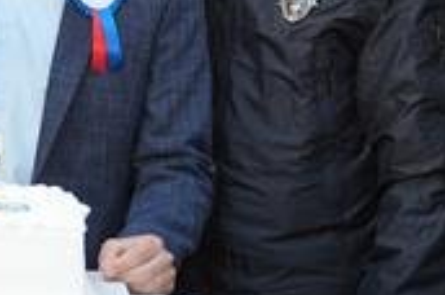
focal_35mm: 153
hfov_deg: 13.1
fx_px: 1888
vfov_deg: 8.9
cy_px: 74
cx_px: -78
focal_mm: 41
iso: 400
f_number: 2.8
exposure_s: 1/200
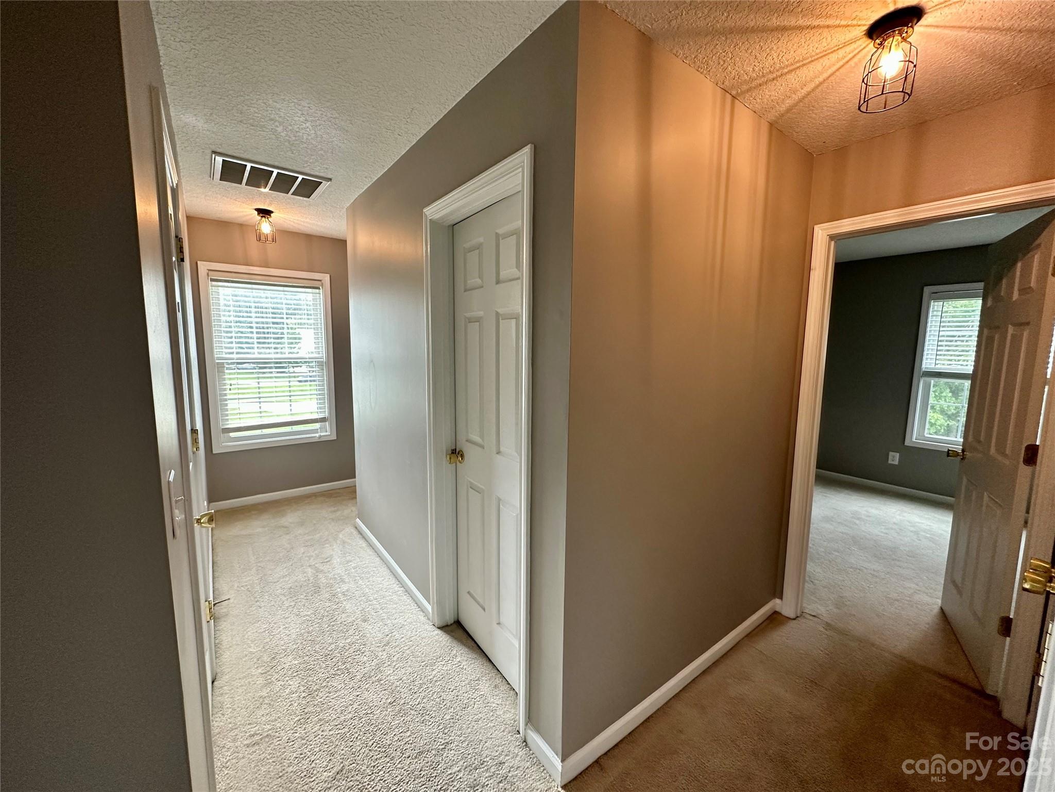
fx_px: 427
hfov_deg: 102.1
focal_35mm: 14
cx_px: 528
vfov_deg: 85.7
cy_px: 396
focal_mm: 2.22
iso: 200
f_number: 2.2
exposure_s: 1/60
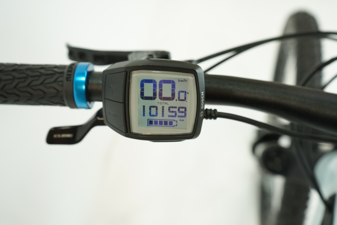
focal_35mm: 33
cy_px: 112
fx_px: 309
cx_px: 168
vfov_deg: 40.0
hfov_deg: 57.2
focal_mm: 33
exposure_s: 1/200
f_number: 5
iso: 1600
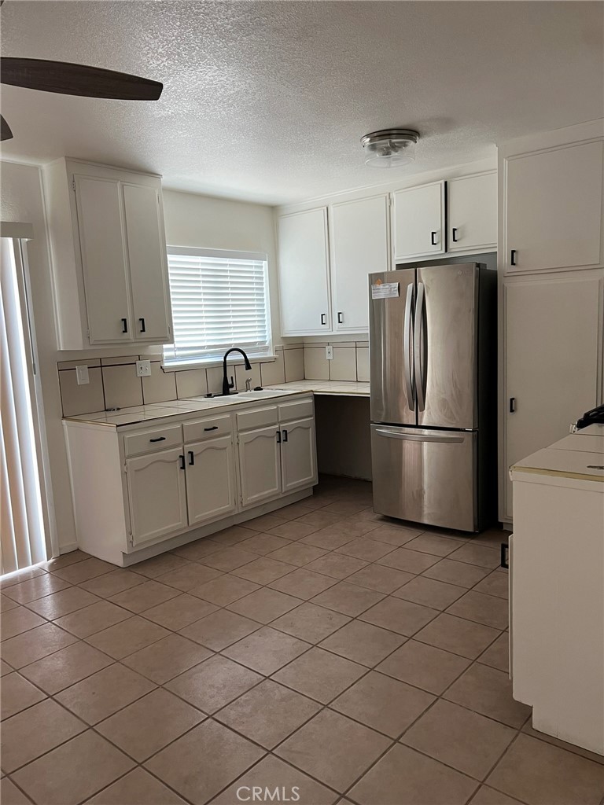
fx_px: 605
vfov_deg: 67.3
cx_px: 302
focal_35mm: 26
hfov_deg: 53.1
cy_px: 402
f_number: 1.5
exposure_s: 1/67
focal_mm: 5.7
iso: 125
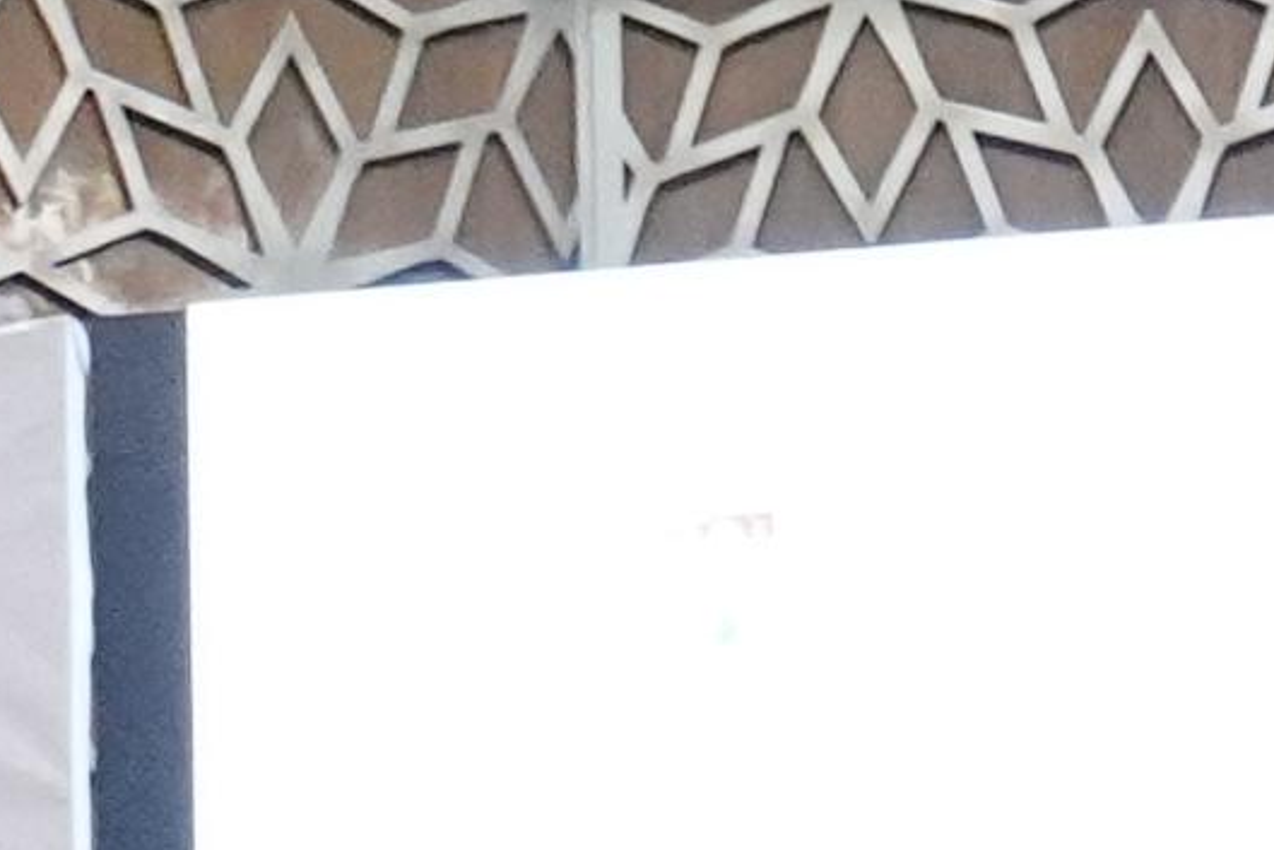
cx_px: 472
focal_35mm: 312
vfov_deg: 4.2
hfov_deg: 6.6
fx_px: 11044
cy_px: 2764
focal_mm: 29
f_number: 4
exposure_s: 1/200
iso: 10000
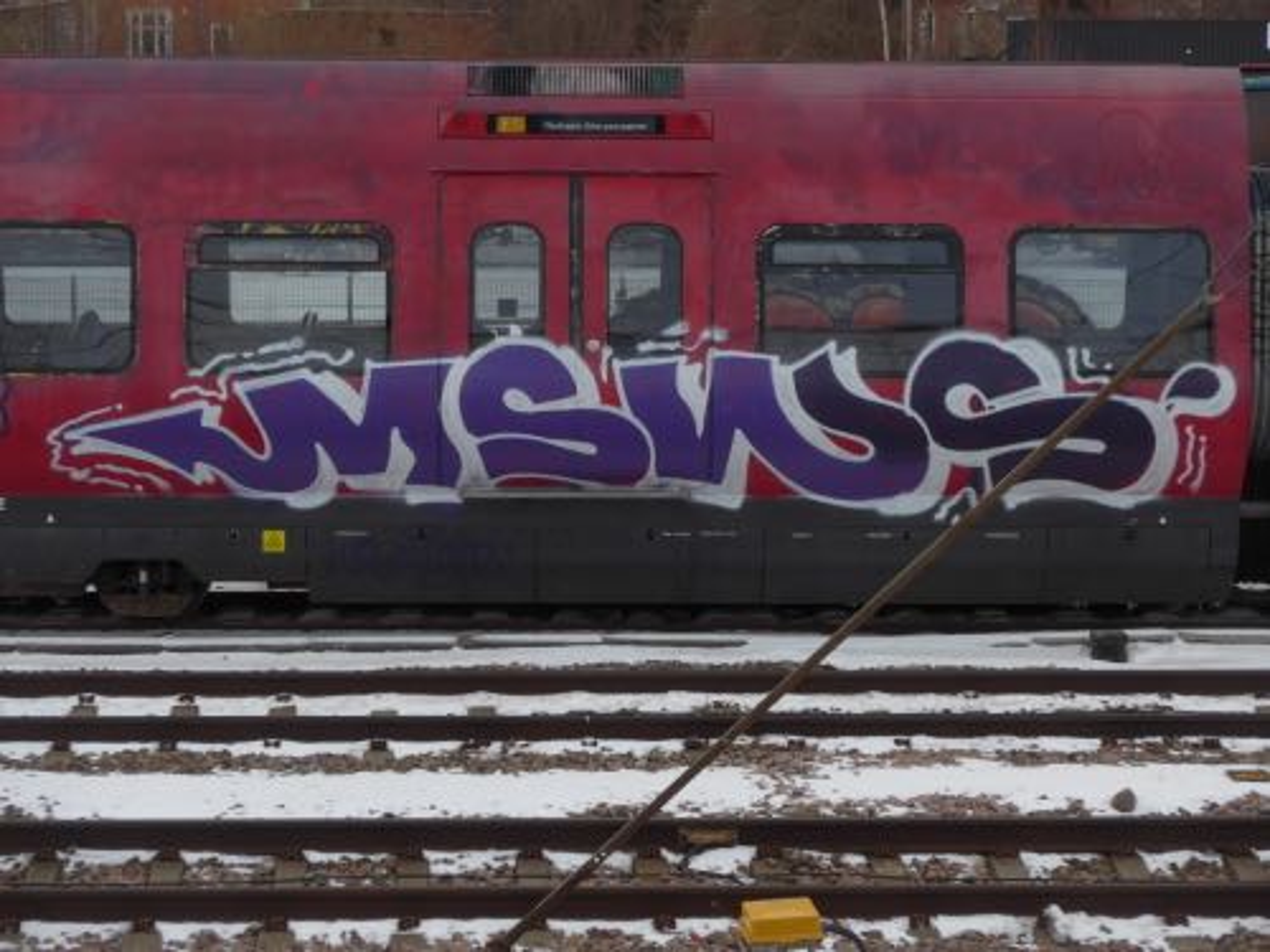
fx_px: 3706
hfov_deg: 19.4
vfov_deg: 14.6
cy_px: 476
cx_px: 635
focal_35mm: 101
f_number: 4.9
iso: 200
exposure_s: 1/80
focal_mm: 21.6
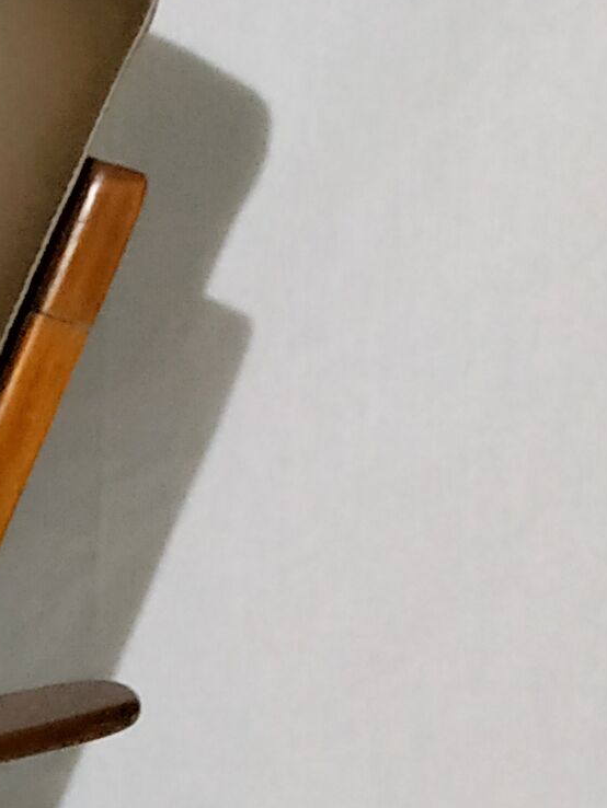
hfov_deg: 10.0
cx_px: -863
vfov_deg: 15.1
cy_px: 616
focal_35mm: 130
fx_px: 3038
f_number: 1.9
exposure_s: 1/20
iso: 1600
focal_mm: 3.94
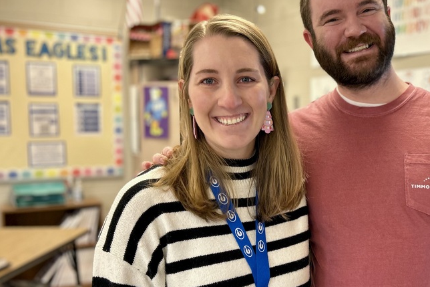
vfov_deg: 31.1
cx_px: 327
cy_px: 159
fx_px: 513
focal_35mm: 43
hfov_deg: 43.8
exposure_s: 1/60
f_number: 1.5
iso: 80
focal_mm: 5.7
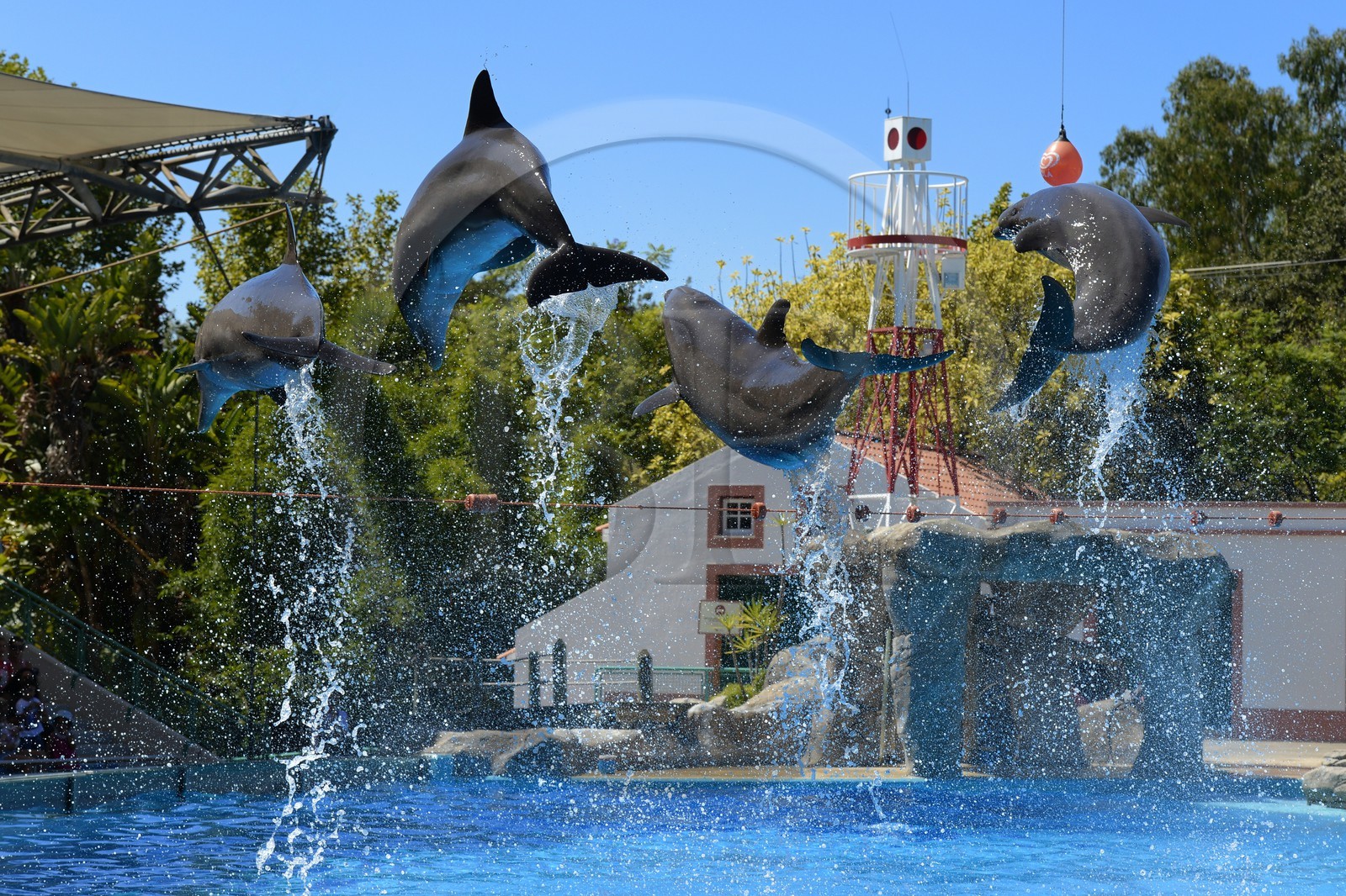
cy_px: 448
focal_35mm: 90
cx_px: 673
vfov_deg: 15.2
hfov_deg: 22.6
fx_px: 3364
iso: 400
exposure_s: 1/1250
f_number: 8
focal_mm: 90
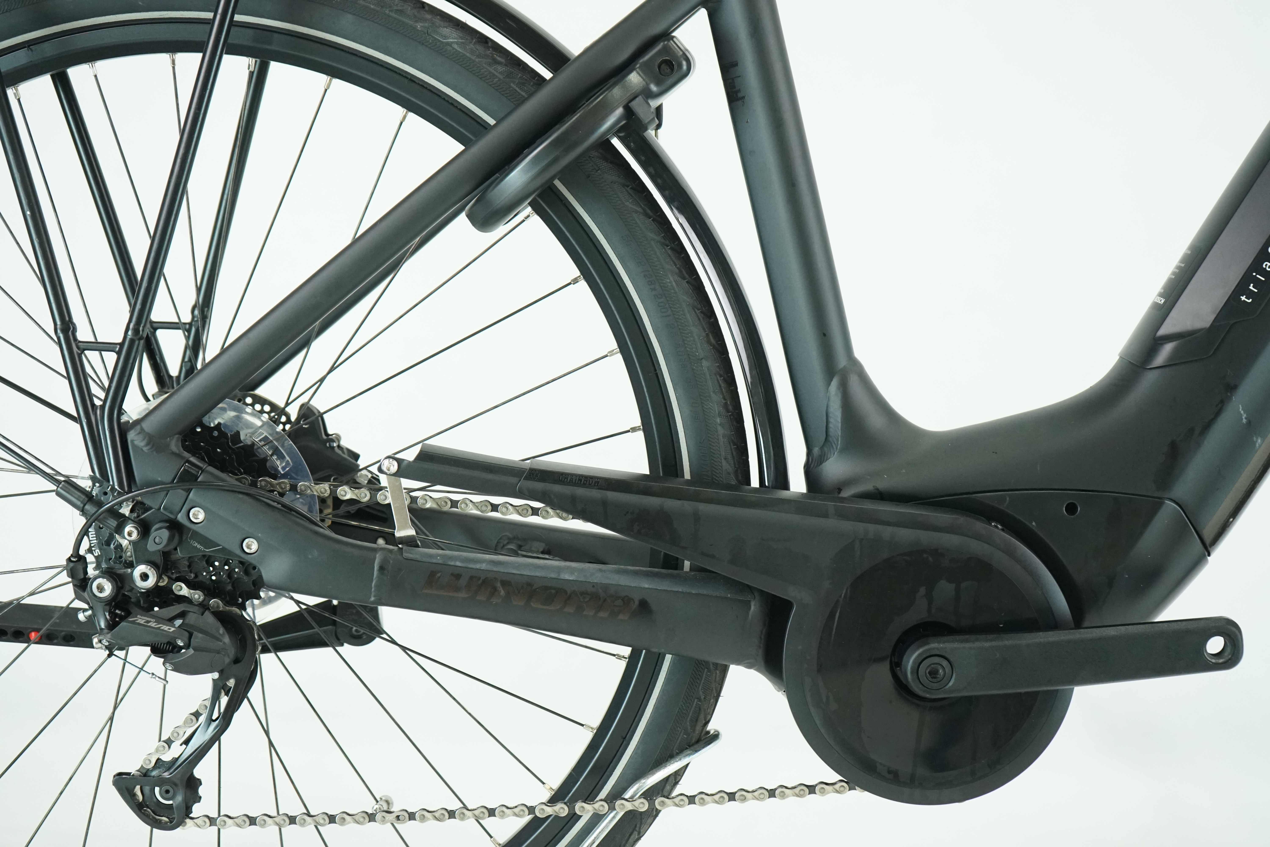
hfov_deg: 38.2
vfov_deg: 26.0
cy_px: 424
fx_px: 1834
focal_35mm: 52
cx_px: 635
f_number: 5.6
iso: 2500
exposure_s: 1/200
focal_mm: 52
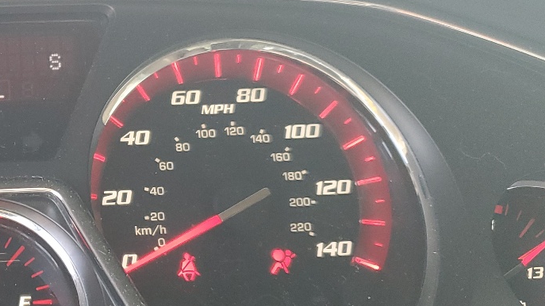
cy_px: 170
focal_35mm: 66
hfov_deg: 29.1
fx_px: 954
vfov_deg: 18.2
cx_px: -42
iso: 82
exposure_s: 1/120
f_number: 1.5
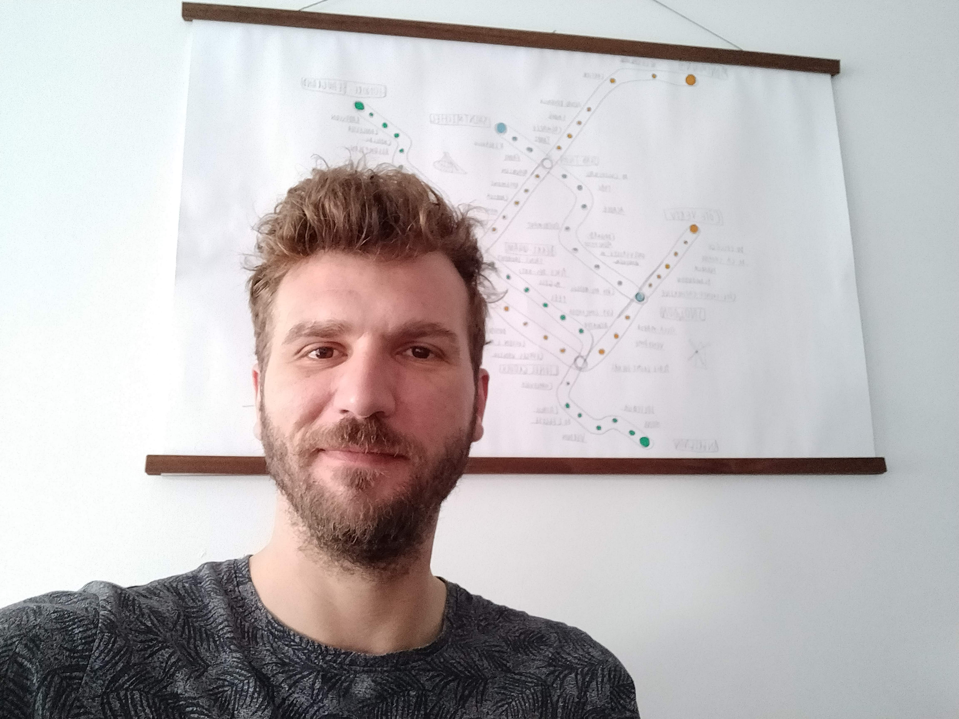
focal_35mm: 20
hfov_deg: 81.7
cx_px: 480
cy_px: 360
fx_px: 554
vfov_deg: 66.0
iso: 800
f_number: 2
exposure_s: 1/20
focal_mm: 3.52
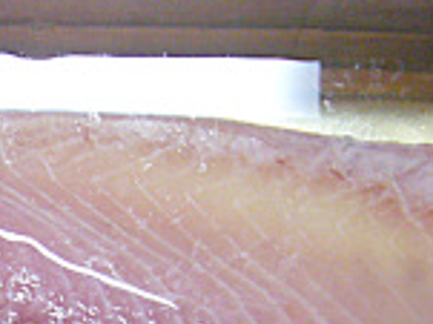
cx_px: 17
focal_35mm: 93
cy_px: 475
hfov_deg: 20.5
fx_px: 1162
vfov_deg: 14.8
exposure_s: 1/10
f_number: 2.8
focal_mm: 4.6
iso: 200
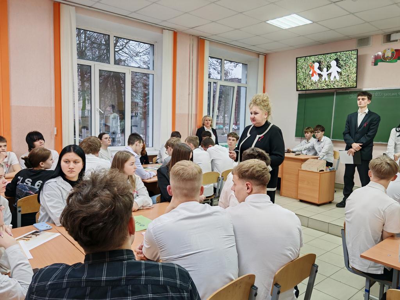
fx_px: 312
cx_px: 200
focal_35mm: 27
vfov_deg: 51.4
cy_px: 150
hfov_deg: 65.3
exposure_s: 1/110
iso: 400
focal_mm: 6.67
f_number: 1.9
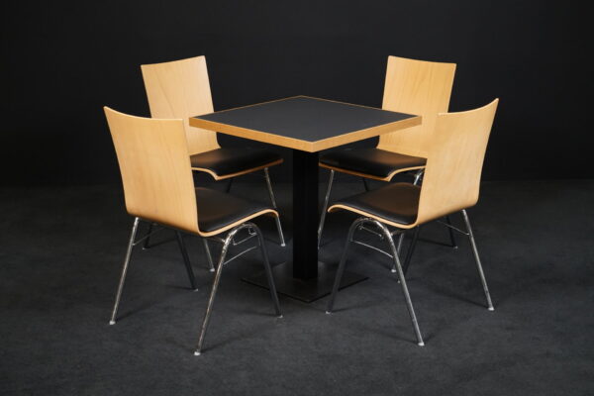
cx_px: 297
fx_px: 1006
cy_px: 198
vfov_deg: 22.3
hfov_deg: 32.9
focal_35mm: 61
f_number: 7.1
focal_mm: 61
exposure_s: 1/160
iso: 5000
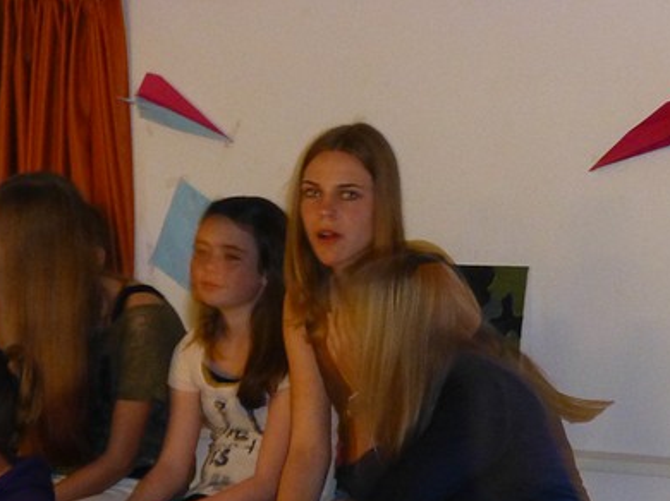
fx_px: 2979
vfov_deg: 9.6
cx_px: 199
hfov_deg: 12.8
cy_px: 513
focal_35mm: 154
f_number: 5
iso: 800
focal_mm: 13.3
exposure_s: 1/4
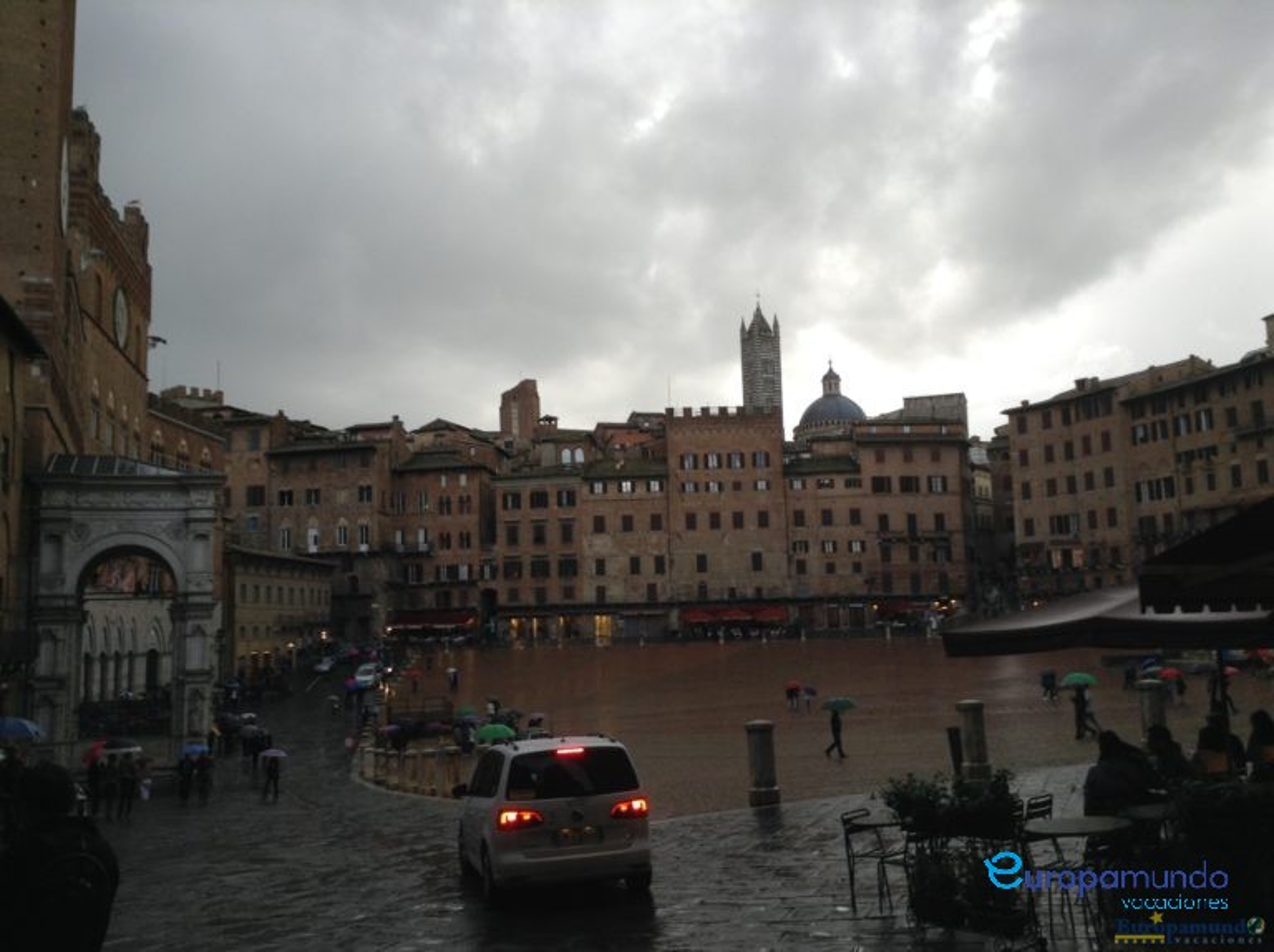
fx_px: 1213
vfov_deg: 42.9
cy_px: 476
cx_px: 637
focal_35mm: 33
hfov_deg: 55.4
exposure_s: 1/60
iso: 32
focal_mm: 3.3
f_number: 2.4
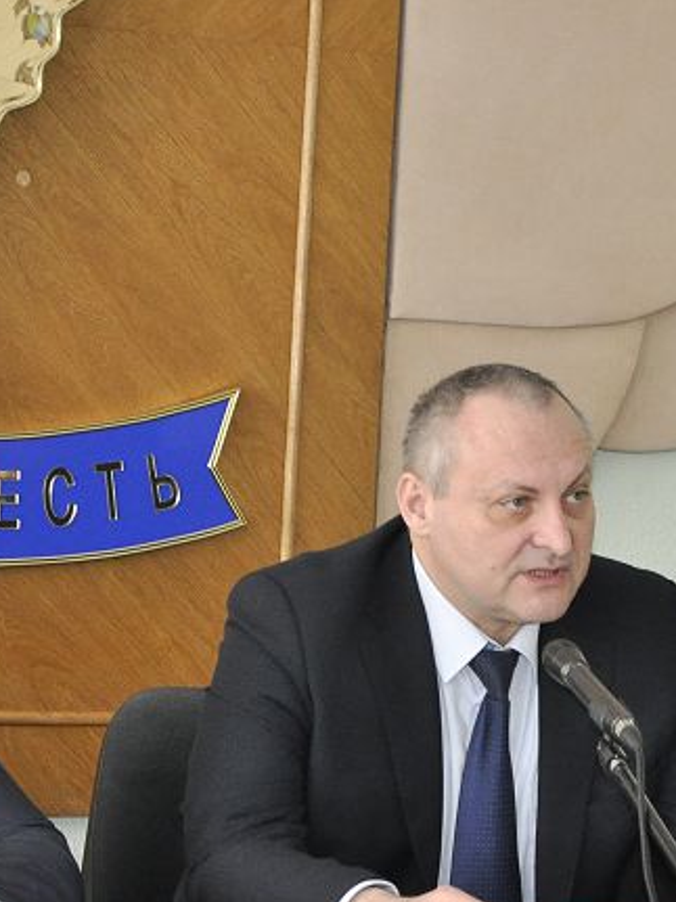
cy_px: 592
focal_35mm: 171
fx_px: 4455
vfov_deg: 11.6
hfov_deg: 8.7
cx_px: 458
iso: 1250
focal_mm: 50
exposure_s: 1/60
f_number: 5
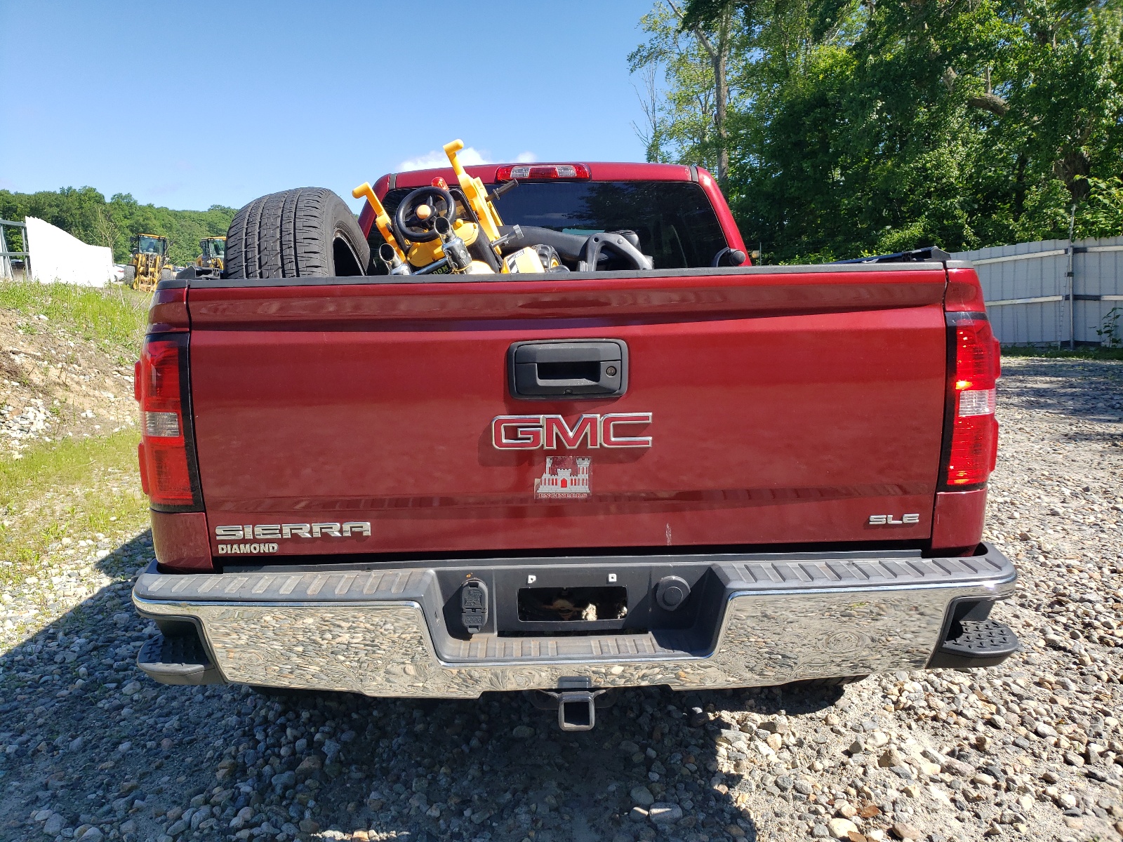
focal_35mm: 26
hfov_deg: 67.3
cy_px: 421
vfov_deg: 53.1
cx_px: 562
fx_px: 843
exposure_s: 1/1667
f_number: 1.5
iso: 50
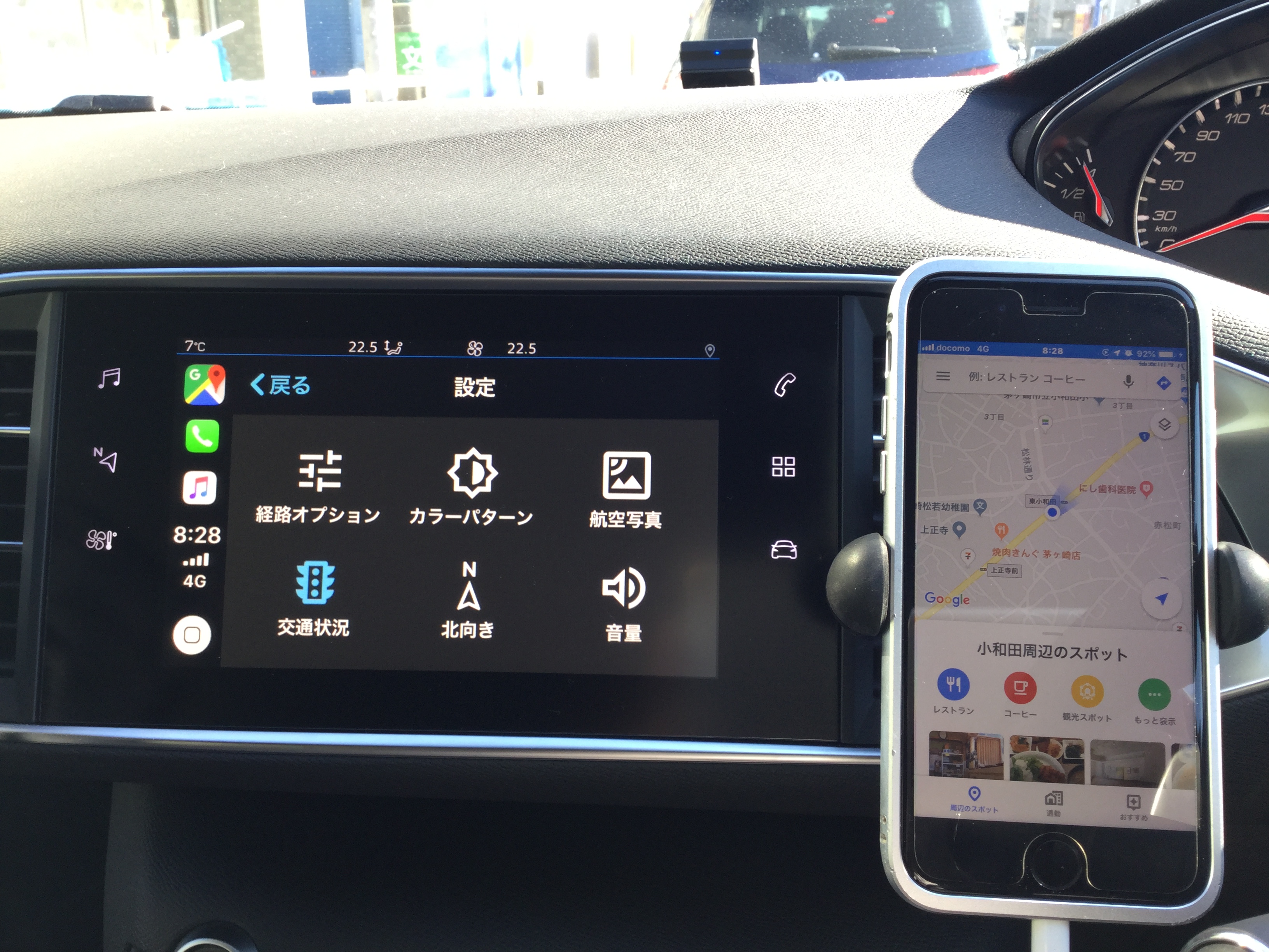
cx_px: 634
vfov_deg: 45.4
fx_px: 1136
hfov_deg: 58.4
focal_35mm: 31
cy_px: 476
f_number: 2.4
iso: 25
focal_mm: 3.3
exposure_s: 1/60
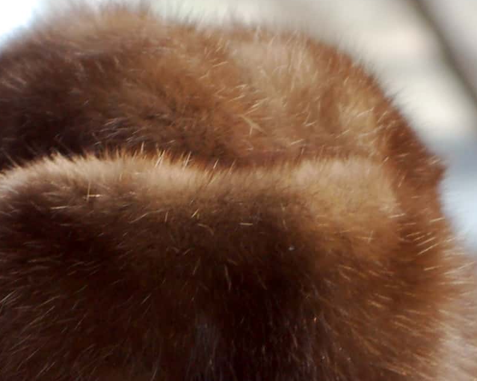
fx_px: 4672
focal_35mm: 331
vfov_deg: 4.6
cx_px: 156
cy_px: 593
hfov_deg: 5.8
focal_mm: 62
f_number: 4
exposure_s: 1/500
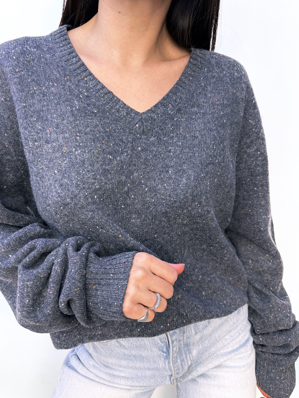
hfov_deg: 56.8
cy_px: 199
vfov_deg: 71.6
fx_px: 276
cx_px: 150
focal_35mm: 24
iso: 80
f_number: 1.78
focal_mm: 6.86
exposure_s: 1/173
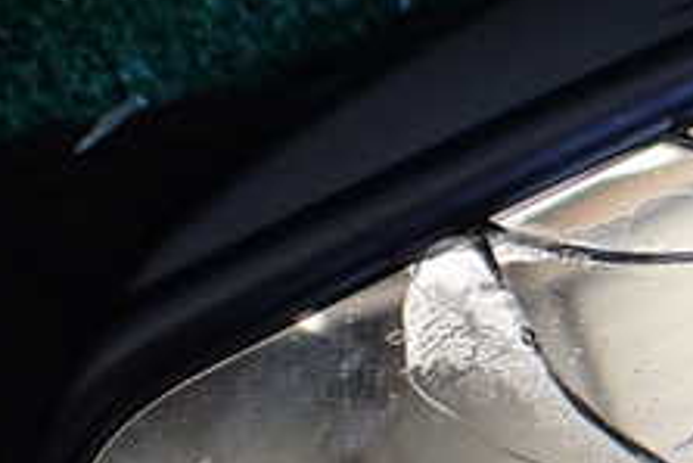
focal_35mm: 84
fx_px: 1618
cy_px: 202
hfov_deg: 22.2
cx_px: 845
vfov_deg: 16.3
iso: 200
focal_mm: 5.4
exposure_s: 1/125
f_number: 2.3
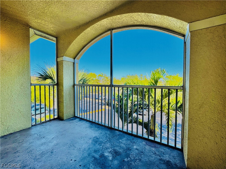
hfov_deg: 102.1
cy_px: 84
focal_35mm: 14
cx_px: 113
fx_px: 91
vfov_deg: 85.7
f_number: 2.2
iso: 40
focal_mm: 2.22
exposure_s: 1/196
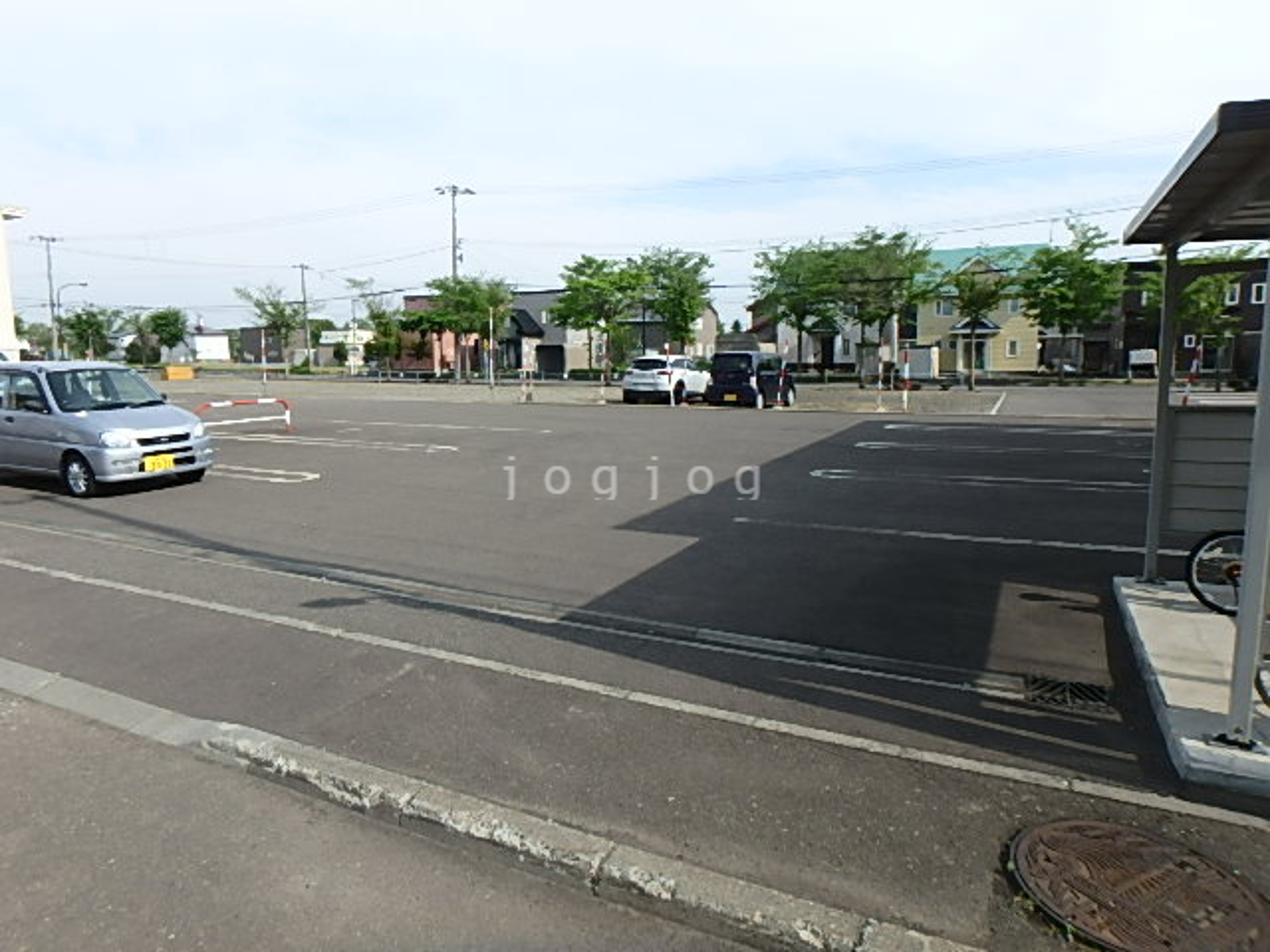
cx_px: 635
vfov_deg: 63.4
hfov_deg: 79.0
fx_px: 770
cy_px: 476
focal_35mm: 21
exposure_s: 1/400
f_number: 6
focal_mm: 3.7
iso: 125
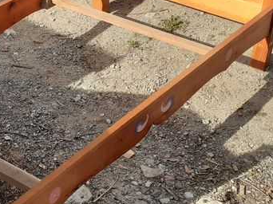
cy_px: 72
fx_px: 623
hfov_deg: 24.3
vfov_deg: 18.6
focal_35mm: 79
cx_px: 49
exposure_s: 1/624
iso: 40
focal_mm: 3.6
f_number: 1.9
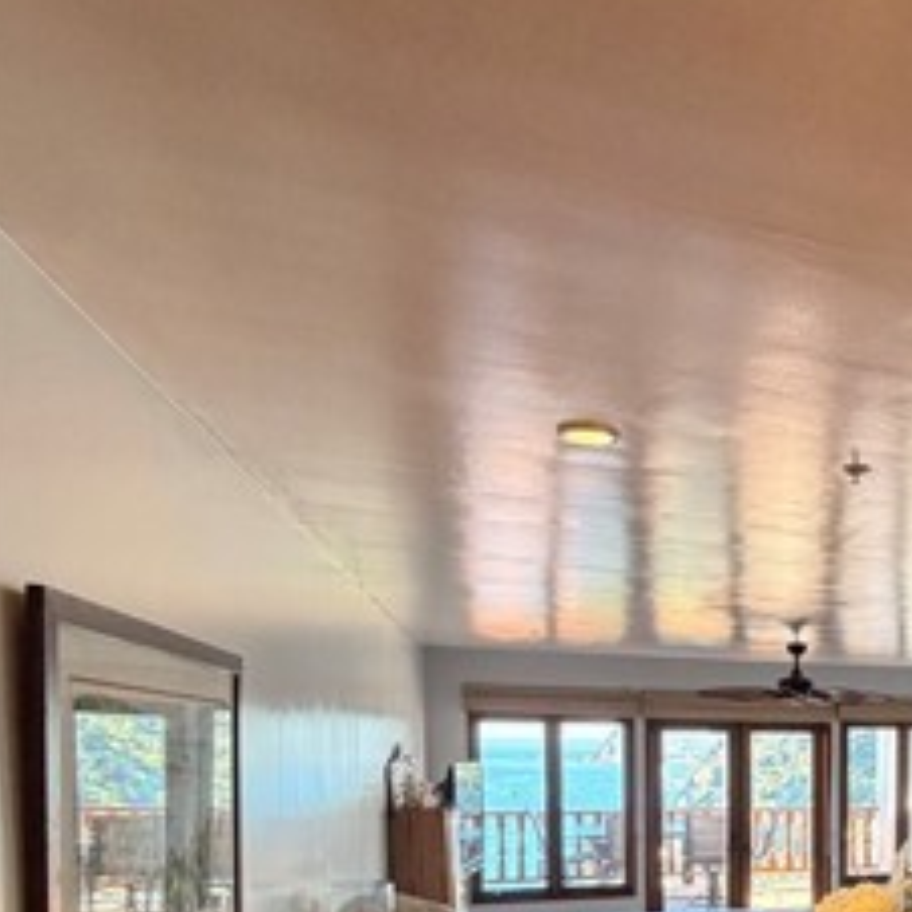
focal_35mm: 35
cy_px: 819
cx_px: 944
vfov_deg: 43.2
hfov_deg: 40.4
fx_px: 1043
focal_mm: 2.22
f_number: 2.2
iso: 250
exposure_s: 1/60
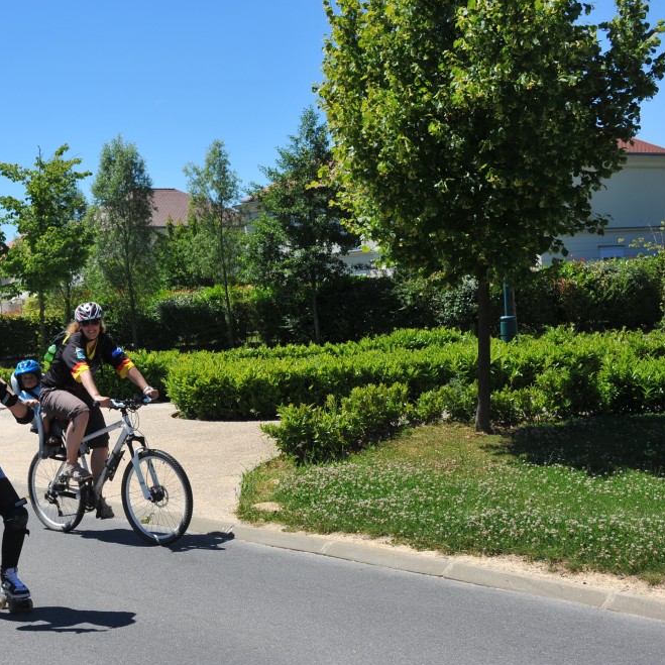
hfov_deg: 29.1
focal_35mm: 58
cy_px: 335
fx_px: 1261
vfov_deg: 29.6
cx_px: 164
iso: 400
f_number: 11
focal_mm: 45
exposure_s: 1/500
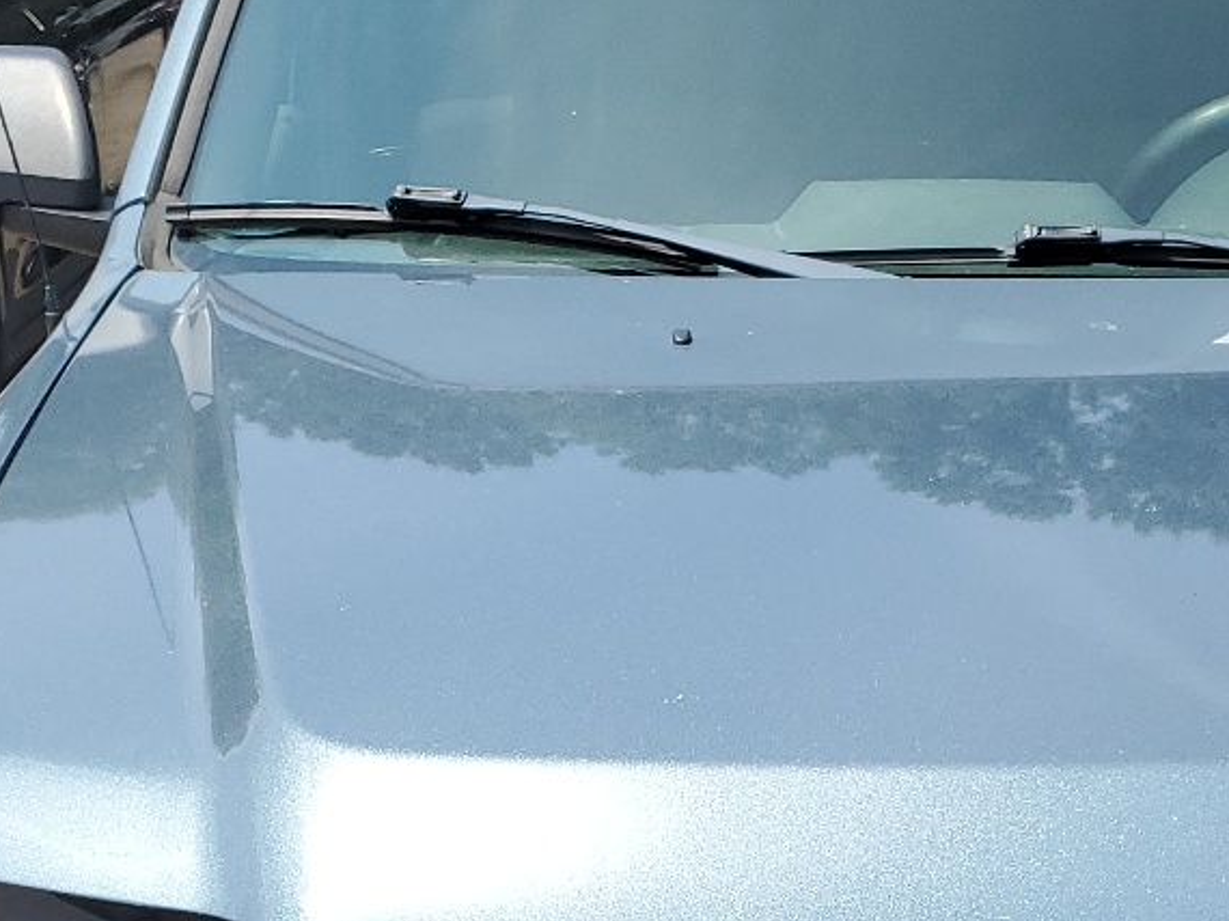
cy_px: 1214
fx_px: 2591
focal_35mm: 73
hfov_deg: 26.4
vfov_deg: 18.6
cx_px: 921
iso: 50
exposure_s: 1/2000
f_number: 1.5
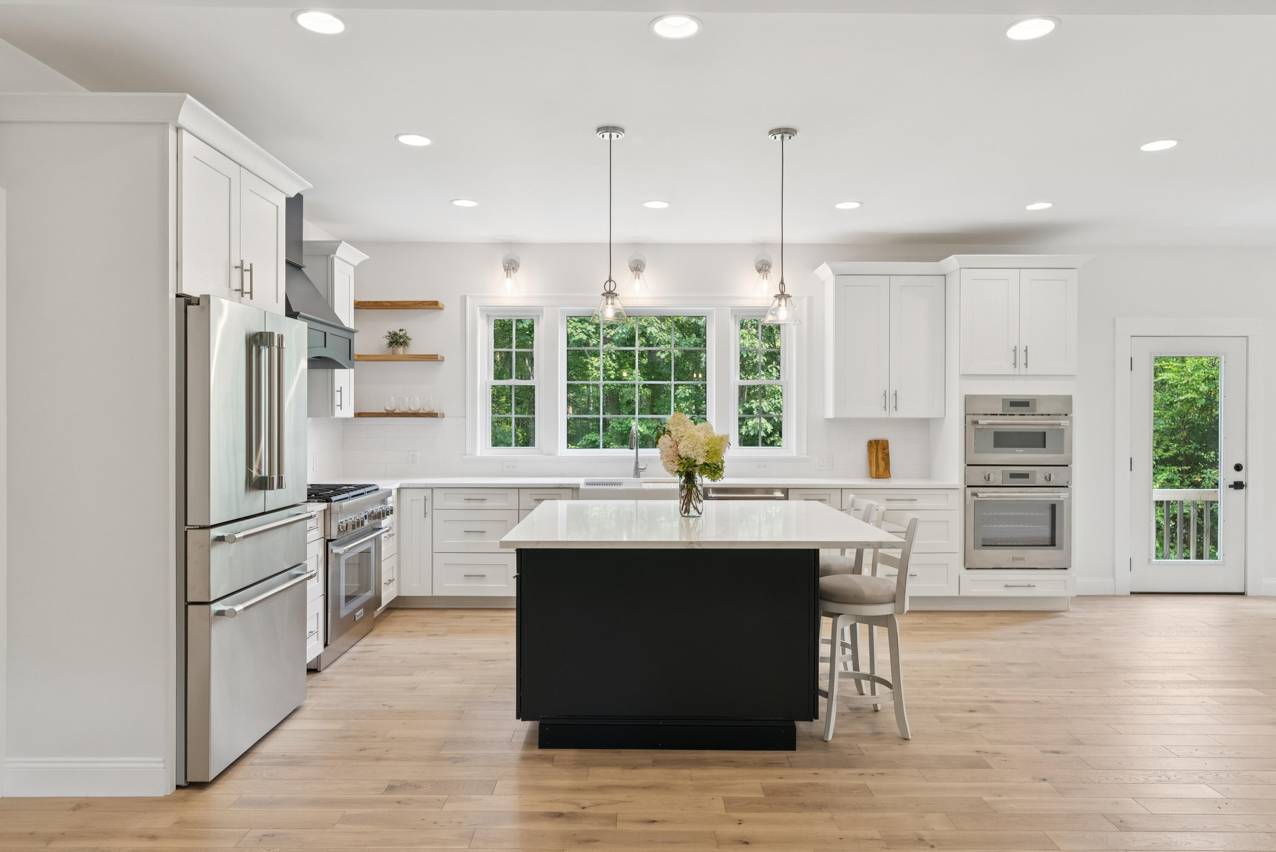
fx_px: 816
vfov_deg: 55.2
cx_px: 638
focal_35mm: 23
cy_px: 426
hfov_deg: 76.1
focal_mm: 23
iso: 320
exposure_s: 1/20
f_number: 7.1
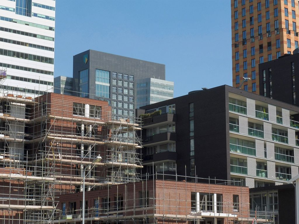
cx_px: 150
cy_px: 112
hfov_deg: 21.8
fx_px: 777
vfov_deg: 16.4
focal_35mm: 90
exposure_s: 1/250
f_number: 7.1
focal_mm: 16.1
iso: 100
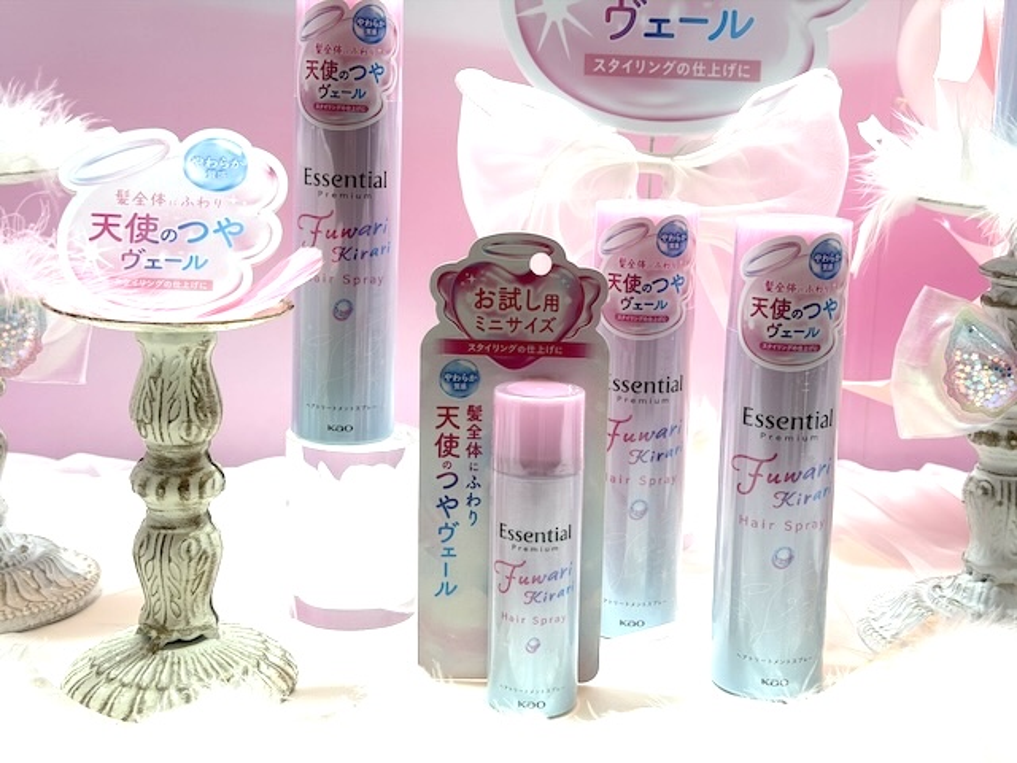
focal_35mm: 48
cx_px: 508
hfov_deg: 39.7
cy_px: 382
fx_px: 1410
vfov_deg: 30.3
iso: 50
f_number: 1.78
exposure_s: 1/100
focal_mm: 6.76
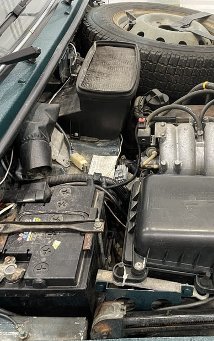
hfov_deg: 31.0
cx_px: 178
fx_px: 373
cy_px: 170
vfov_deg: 49.3
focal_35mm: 40
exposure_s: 1/33
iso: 500
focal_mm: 4.2
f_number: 1.6
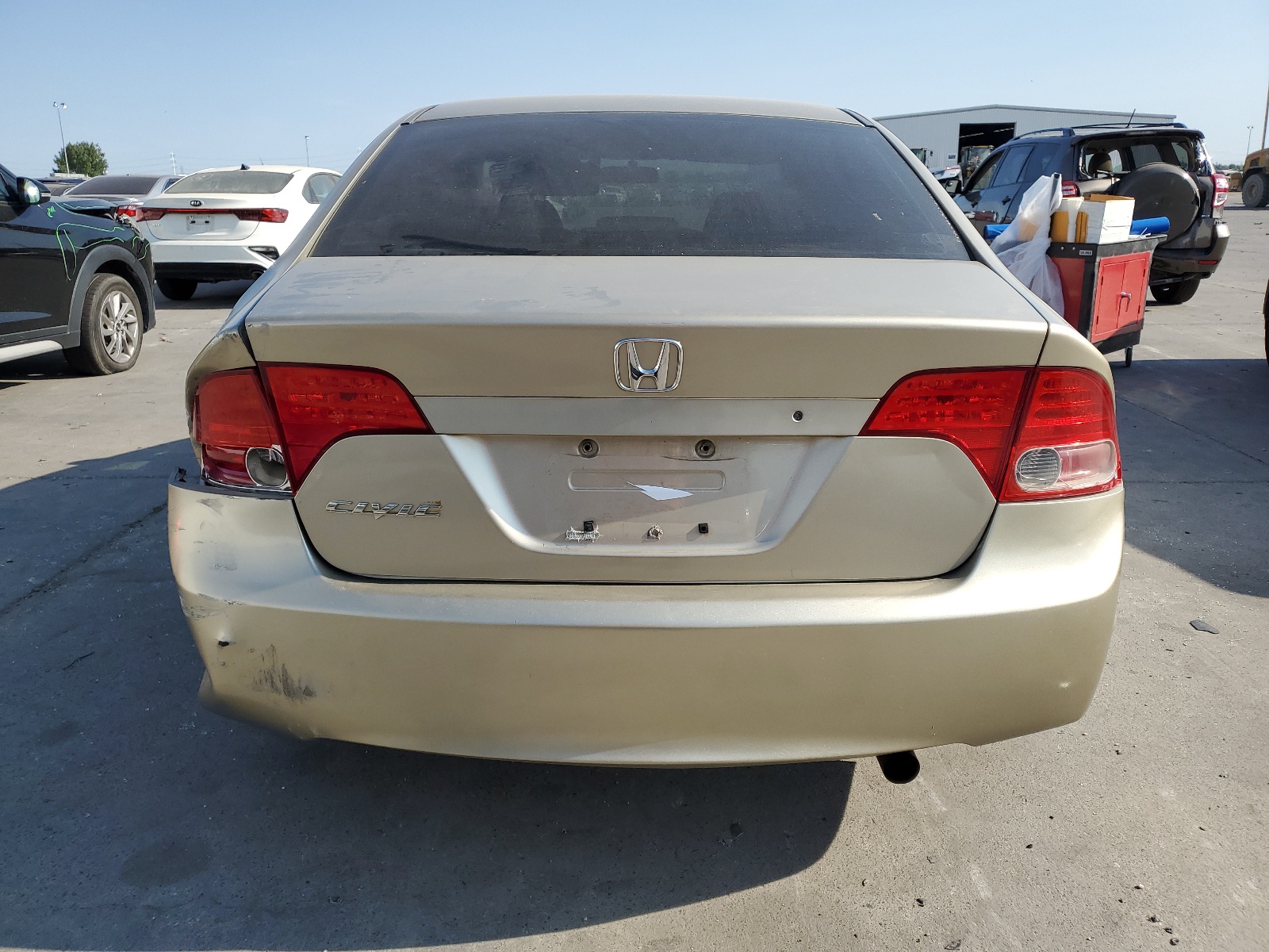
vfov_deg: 53.1
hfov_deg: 67.3
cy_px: 476
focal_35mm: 26
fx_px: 953
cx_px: 634
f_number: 1.5
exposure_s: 1/2500
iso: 50
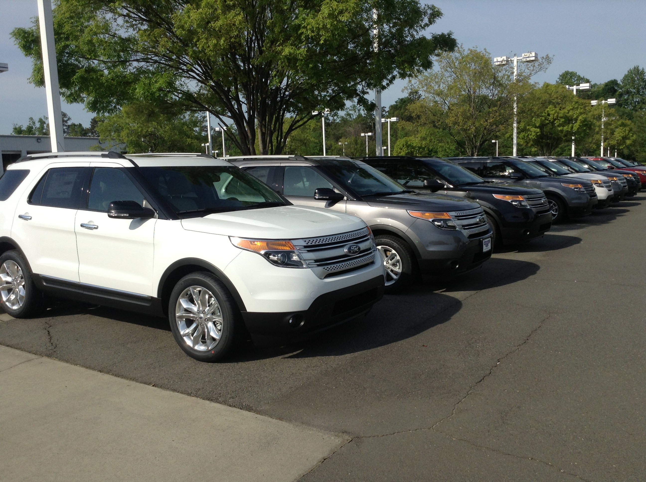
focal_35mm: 33
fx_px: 615
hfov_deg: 55.4
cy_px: 241
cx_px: 323
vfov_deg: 42.8
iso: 32
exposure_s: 1/1412
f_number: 2.4
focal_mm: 3.3
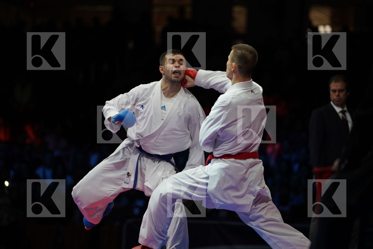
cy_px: 124
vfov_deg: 7.5
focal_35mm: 184
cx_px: 186
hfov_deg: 11.2
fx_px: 1906
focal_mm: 184
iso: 640
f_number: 2.8
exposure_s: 1/1000
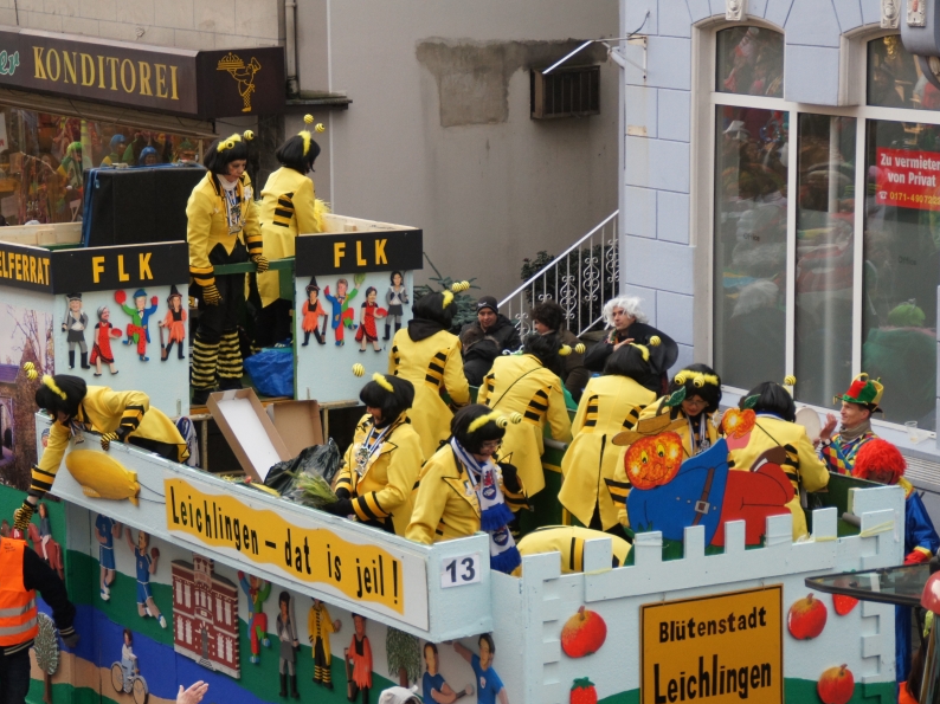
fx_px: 3327
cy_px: 351
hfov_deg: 16.1
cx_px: 452
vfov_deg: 12.1
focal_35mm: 123
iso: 1000
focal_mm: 75
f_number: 5.6
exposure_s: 1/125
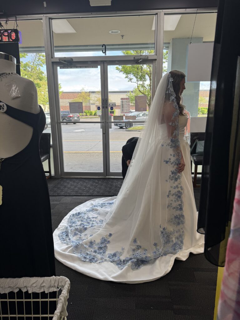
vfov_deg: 71.6
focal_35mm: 24
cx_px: 120
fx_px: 222
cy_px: 160
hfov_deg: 56.8
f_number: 1.78
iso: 64
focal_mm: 6.76
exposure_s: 1/151
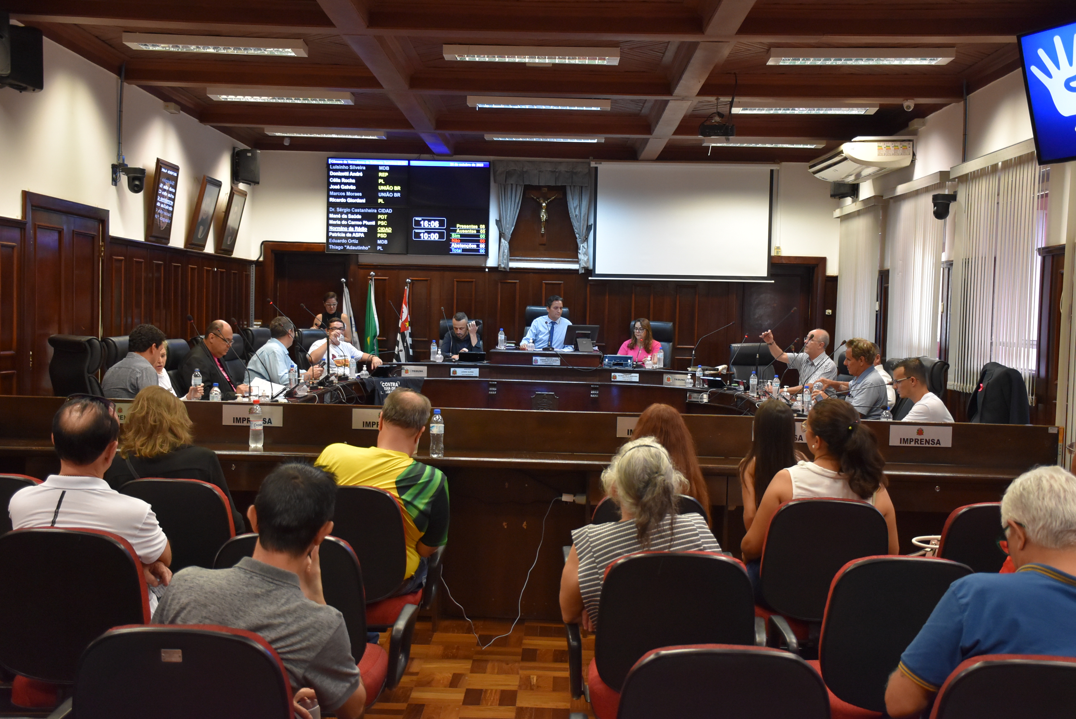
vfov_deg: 33.1
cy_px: 360
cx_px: 538
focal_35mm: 40
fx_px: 1211
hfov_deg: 47.9
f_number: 4
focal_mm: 27
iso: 1400
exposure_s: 1/60
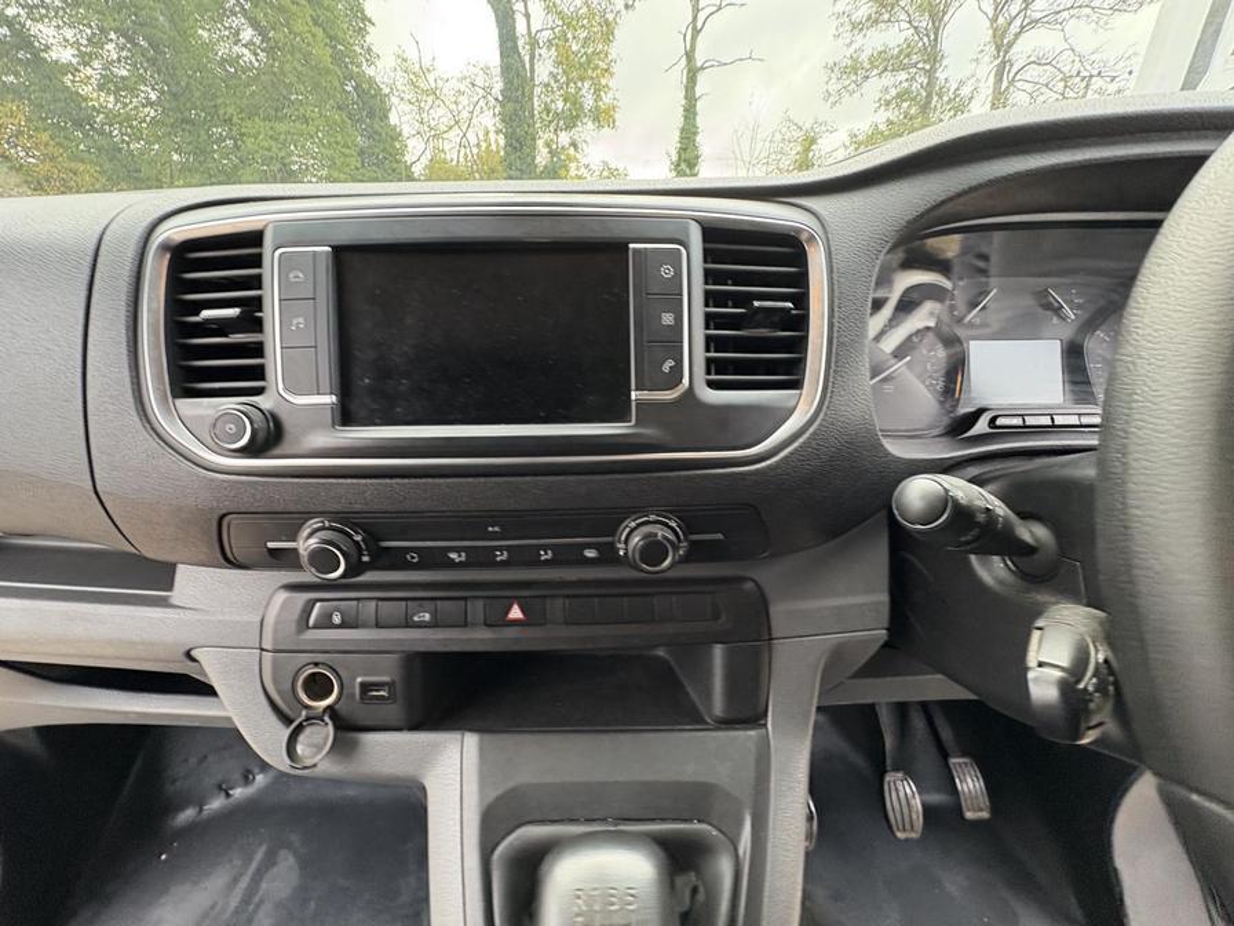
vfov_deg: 85.7
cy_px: 463
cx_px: 617
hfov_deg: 102.1
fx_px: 499
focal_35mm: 14
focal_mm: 2.22
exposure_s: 1/60
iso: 250
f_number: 2.2
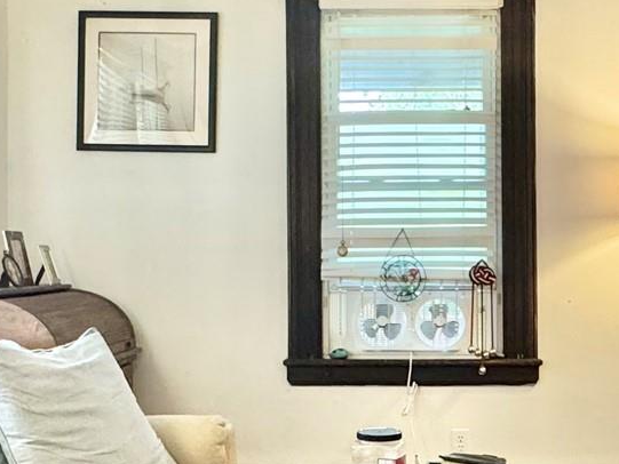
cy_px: 267
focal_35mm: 53
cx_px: 387
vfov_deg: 27.5
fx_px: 948
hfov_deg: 36.0
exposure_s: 1/60
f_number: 2.2
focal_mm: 2.22
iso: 400
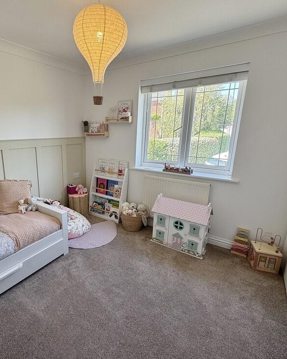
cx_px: 95
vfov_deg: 83.3
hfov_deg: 68.8
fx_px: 202
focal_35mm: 19
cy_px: 179
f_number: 2.2
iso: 100
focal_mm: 2.22
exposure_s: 1/100
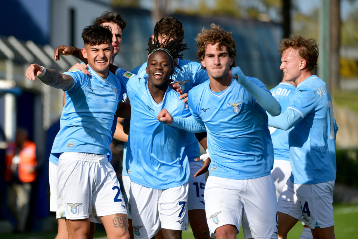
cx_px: 179
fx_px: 2387
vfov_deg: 5.7
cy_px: 120
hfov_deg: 8.6
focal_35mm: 240
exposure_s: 1/4000
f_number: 4
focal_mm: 240
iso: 320
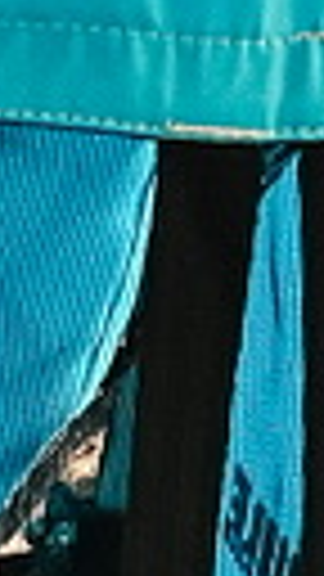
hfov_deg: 5.0
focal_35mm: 226
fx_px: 3452
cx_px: -788
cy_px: 1557
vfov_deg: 8.4
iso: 500
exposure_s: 1/60
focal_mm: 5.7
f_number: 1.5
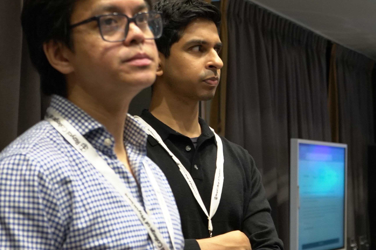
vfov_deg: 12.0
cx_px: 278
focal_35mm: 114
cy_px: 121
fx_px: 1191
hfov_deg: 17.9
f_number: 5
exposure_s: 1/100
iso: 2500
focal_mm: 49
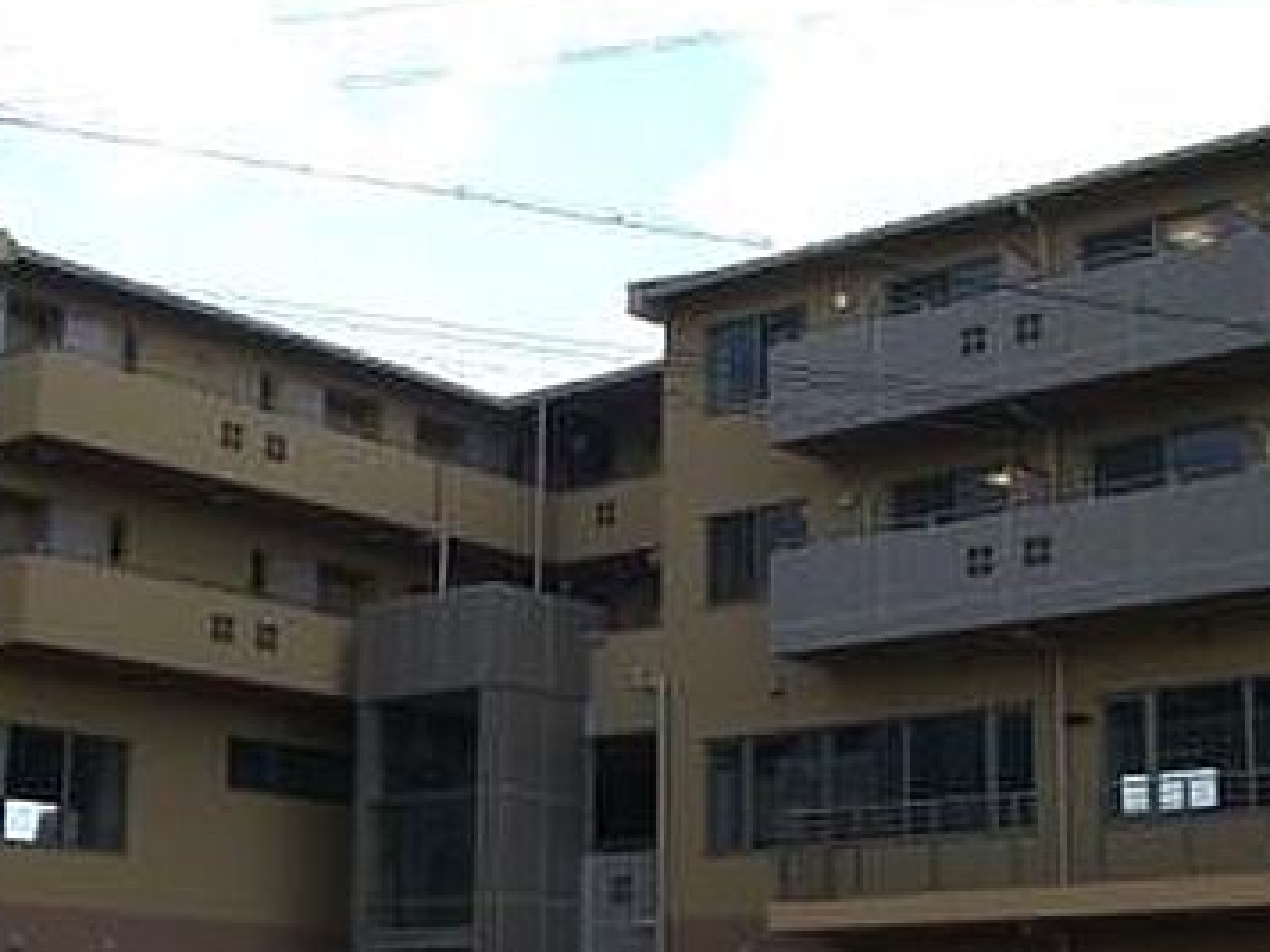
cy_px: 581
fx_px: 2348
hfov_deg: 30.2
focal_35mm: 64
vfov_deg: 22.9
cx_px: 731
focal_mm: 6.2
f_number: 4.3
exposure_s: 1/500
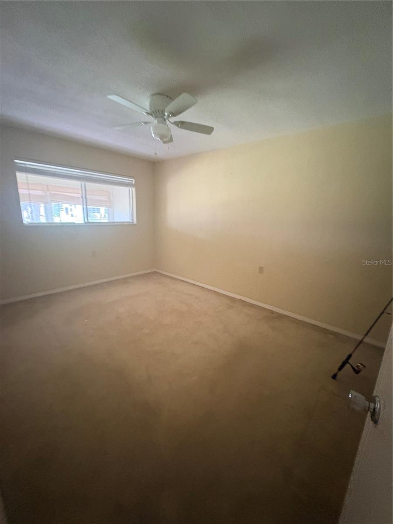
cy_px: 262
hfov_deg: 85.7
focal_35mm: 14
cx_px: 196
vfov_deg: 102.1
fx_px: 212
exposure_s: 1/40
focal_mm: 2.22
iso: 800
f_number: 2.2
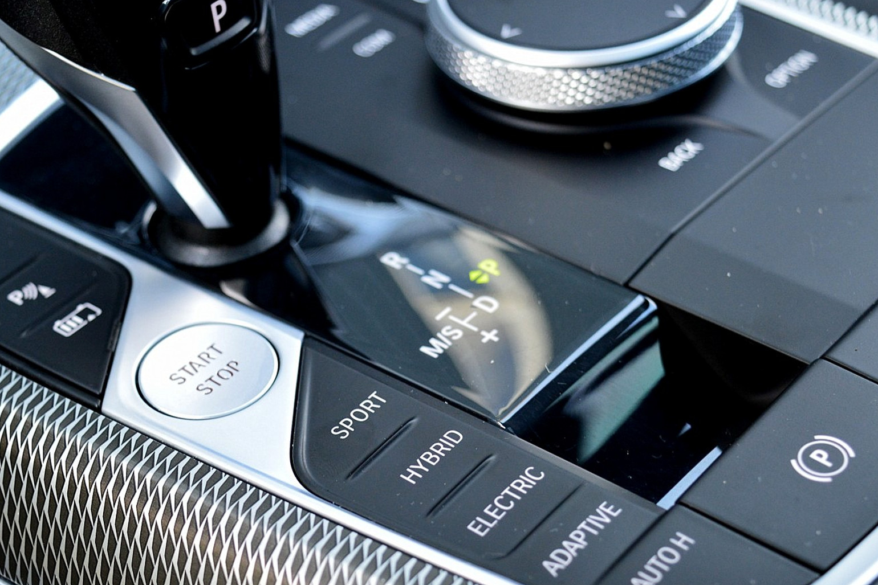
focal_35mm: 86
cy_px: 337
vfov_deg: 15.9
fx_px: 2097
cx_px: 384
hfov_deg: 23.6
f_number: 5
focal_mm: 46
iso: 800
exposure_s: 1/40
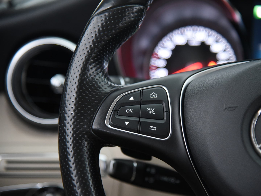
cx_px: 144
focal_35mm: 130
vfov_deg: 11.4
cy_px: 98
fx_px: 980
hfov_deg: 15.2
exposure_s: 1/25
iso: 4000
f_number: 4
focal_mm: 120
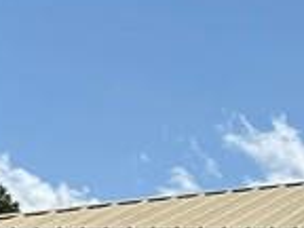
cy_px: 412
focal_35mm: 171
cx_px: 711
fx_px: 1502
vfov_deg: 8.4
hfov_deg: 10.2
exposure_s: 1/7353
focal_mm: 6.76
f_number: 1.78
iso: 80
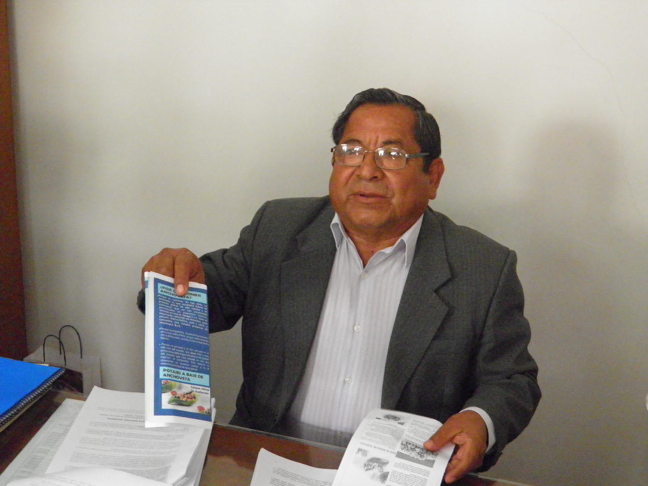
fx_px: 730
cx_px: 324
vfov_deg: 36.8
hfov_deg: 47.9
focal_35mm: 39
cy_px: 243
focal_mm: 7.1
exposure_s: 1/60
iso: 800
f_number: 3.2
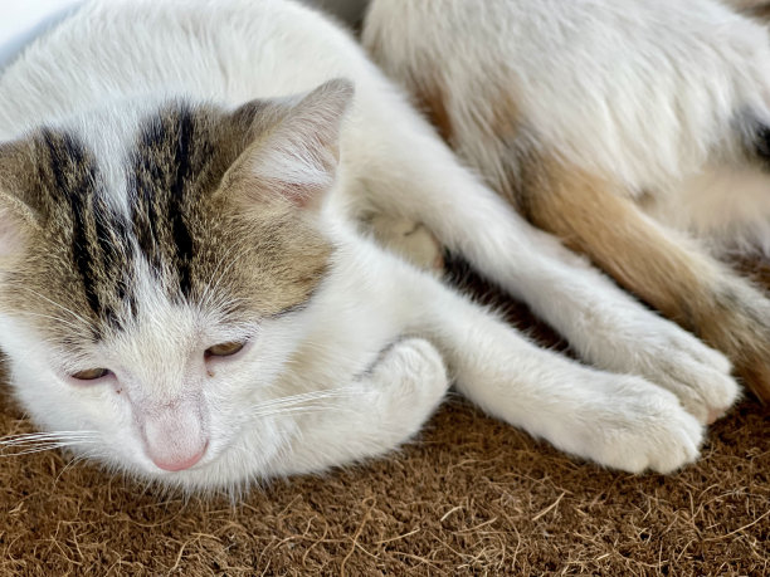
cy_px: 288
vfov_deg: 22.9
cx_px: 385
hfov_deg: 30.3
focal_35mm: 64
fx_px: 1424
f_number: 2.2
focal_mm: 7.5
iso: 80
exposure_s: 1/121
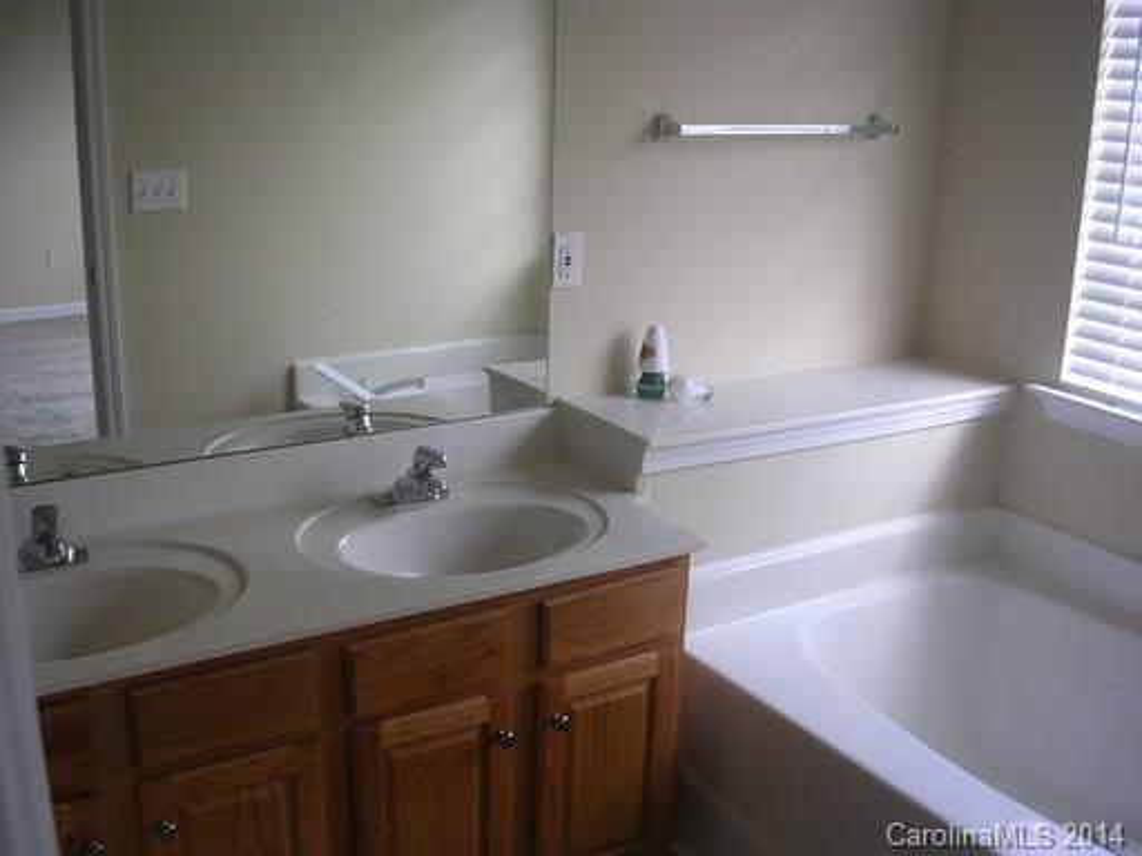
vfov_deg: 37.7
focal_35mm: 38
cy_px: 428
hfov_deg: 49.0
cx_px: 571
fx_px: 1254
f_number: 2.8
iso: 50
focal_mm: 5.8
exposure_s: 1/40.9
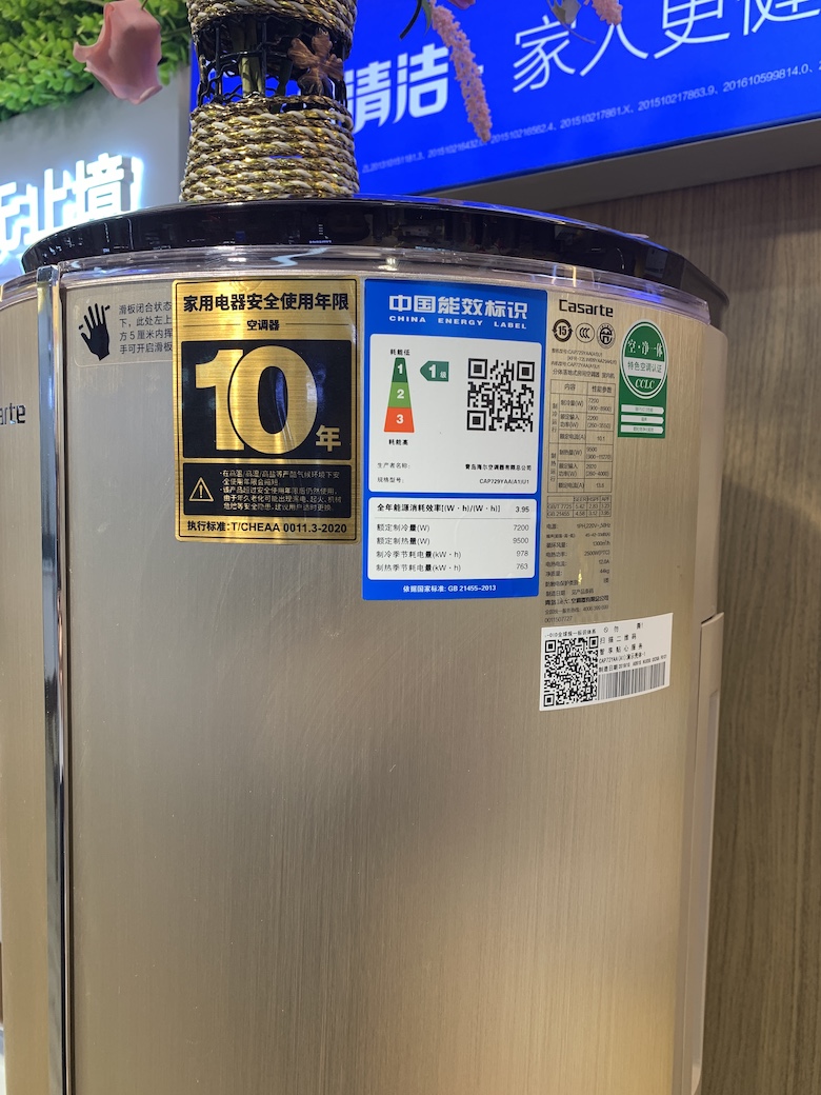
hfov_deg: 53.1
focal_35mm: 26
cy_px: 548
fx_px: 822
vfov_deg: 67.3
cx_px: 410
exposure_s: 1/100
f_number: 1.8
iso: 50
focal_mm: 4.25
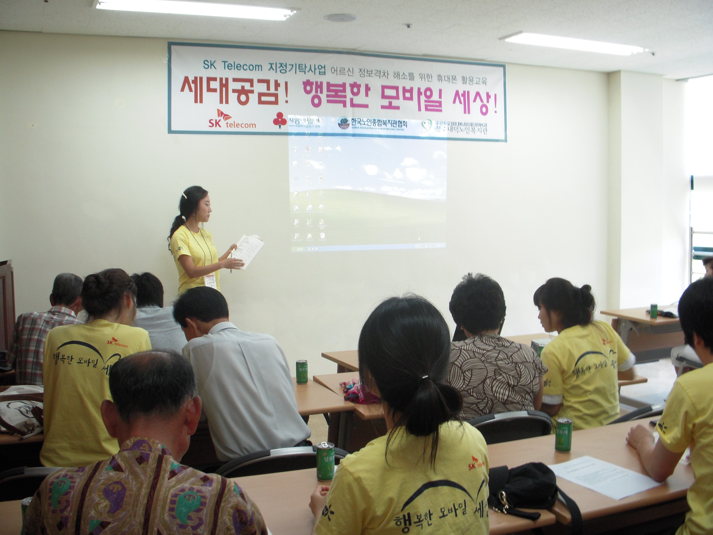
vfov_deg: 37.7
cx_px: 356
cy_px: 268
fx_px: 783
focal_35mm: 38
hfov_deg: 49.0
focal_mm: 6.3
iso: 160
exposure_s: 1/30
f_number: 3.3
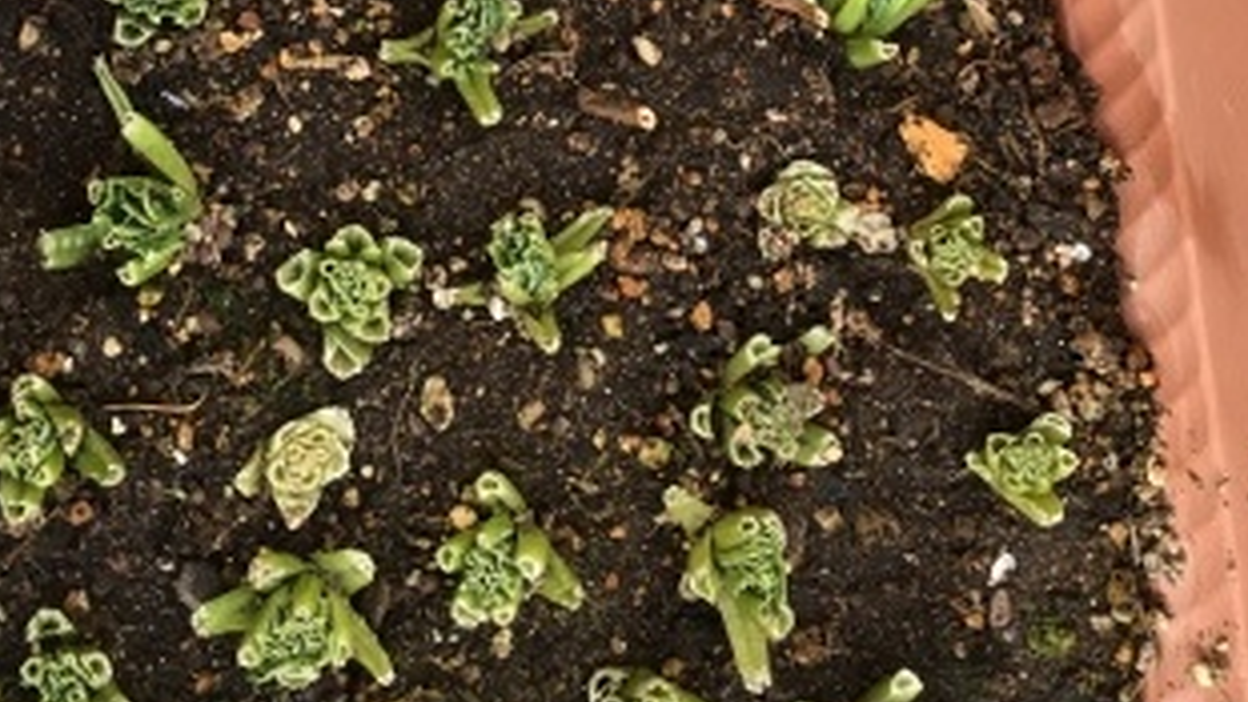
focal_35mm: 61
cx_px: 602
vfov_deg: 18.7
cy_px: -128
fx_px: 2019
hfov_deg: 34.3
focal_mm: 4.15
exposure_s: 1/30
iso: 40
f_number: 2.2
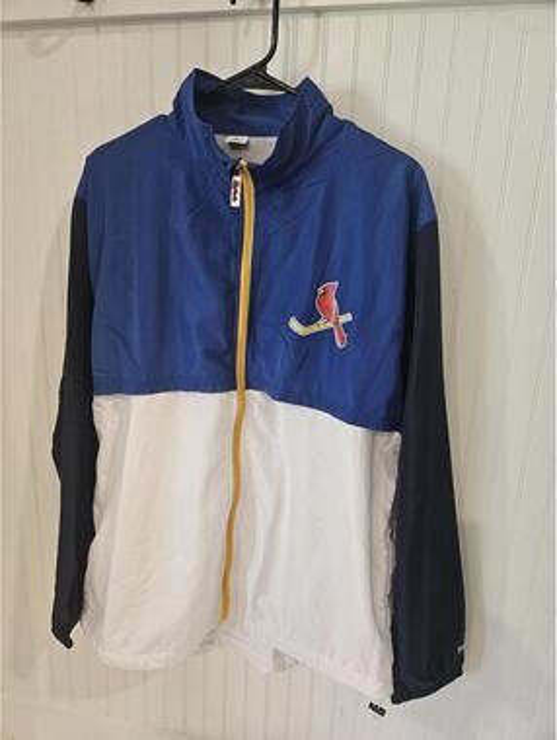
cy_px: 370
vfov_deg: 73.9
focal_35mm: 23
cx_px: 278
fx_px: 492
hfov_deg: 59.0
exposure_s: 1/120
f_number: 1.8
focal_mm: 5.4
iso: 640
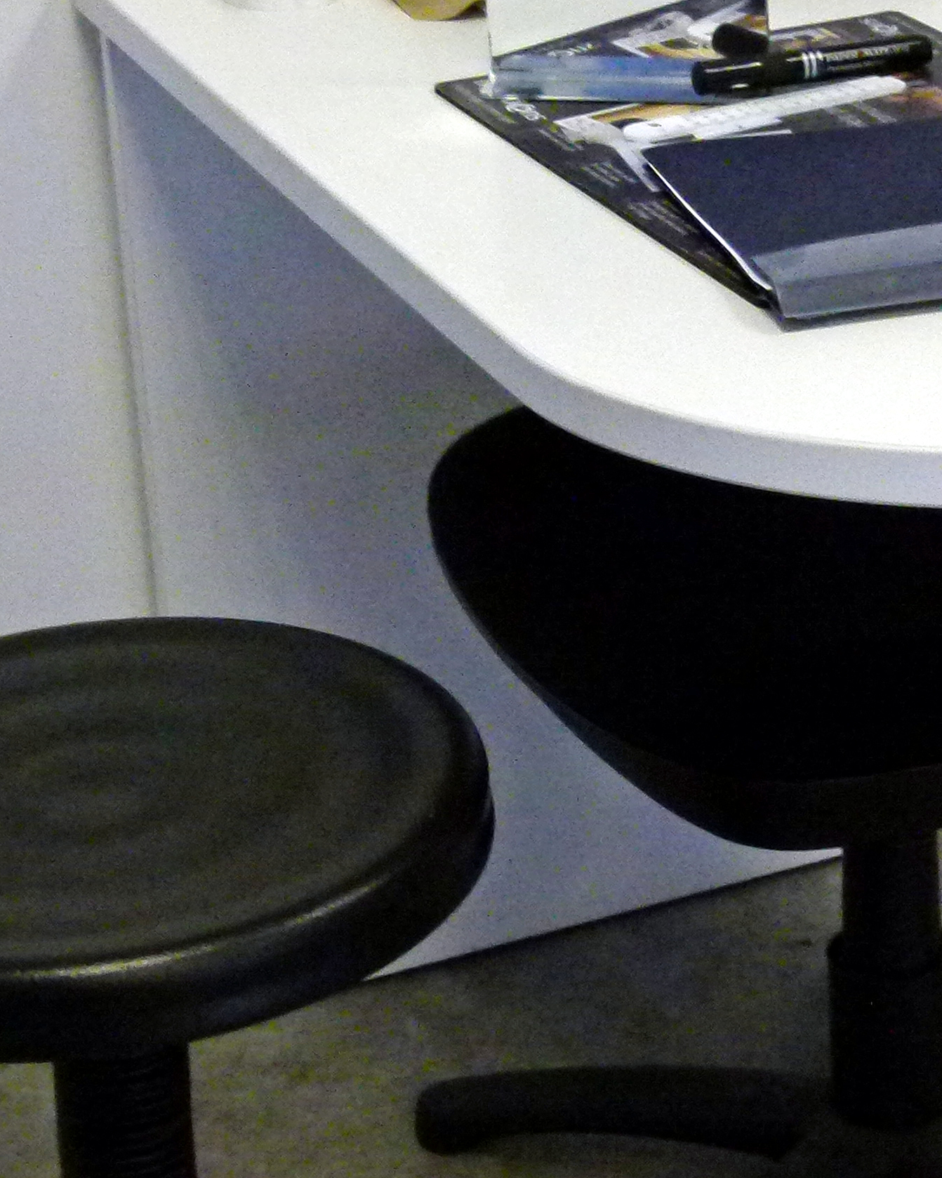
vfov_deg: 19.5
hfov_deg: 15.4
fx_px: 3416
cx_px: 982
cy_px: 389
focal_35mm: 98
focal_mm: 7.1
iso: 400
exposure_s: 1/60
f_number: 3.1
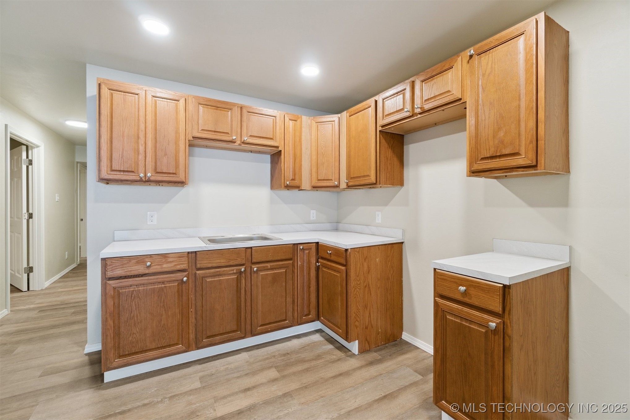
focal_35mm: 15
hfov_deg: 100.4
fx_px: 262
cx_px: 315
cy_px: 210
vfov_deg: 77.3
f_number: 6.3
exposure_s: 1/20
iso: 200
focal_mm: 10
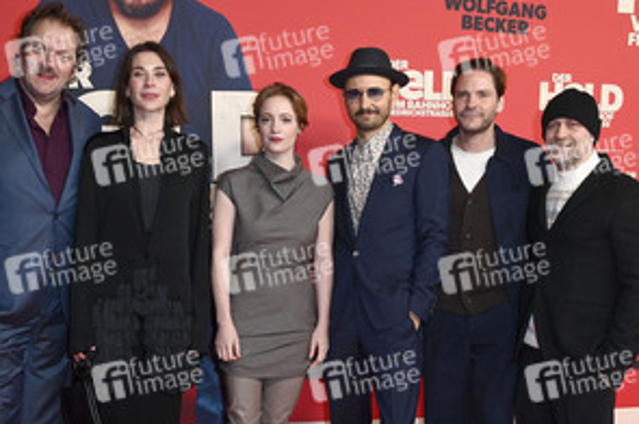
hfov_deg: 40.4
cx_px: 307
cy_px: 322
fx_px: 869
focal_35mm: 49
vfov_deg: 27.1
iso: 800
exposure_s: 1/250
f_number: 5.6
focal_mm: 32
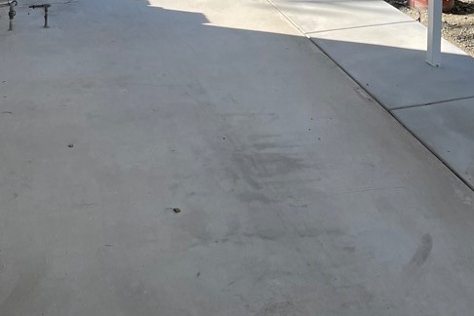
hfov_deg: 35.1
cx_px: 242
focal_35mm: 57
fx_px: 750
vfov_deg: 20.3
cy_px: -165
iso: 50
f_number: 1.6
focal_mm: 4.2
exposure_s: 1/1490
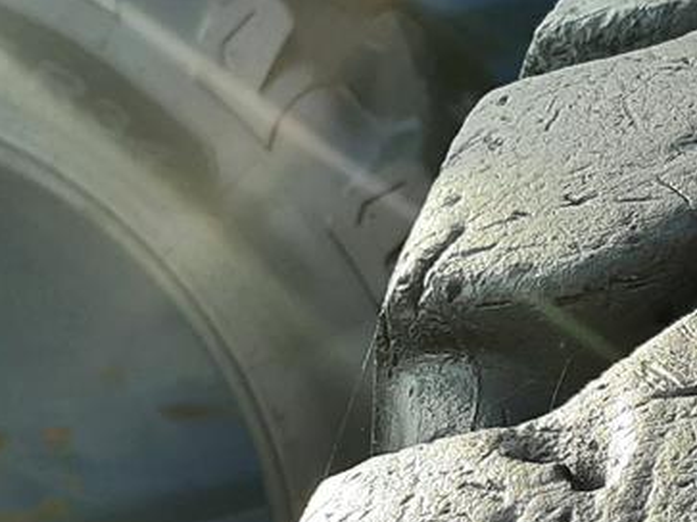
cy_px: 585
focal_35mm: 86
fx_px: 1731
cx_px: 1083
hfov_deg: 19.5
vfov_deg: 16.6
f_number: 1.7
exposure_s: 1/234
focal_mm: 3.93
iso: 40
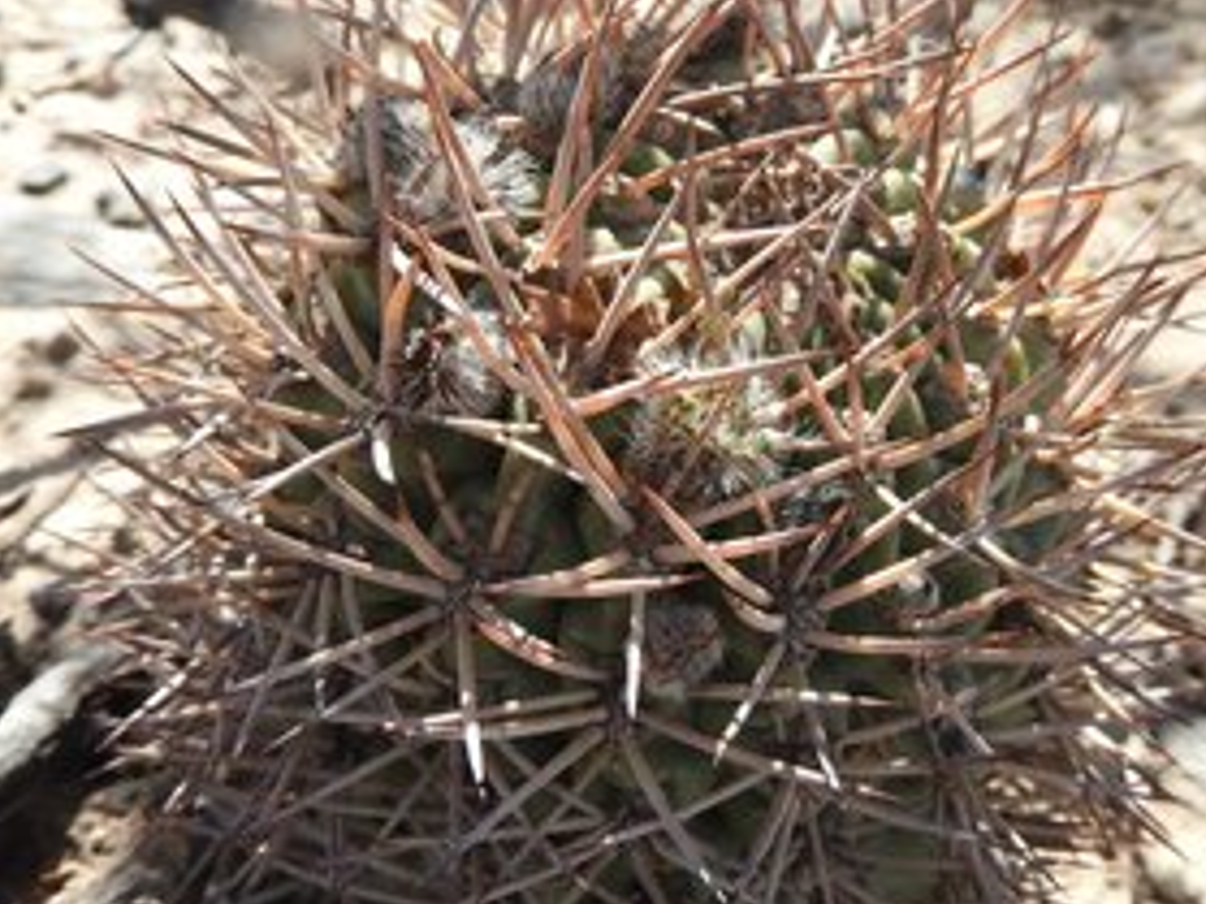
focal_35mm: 43
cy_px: 398
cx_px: 722
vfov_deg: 33.5
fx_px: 1497
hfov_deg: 43.7
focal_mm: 5.4
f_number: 3.5
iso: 100
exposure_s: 1/500
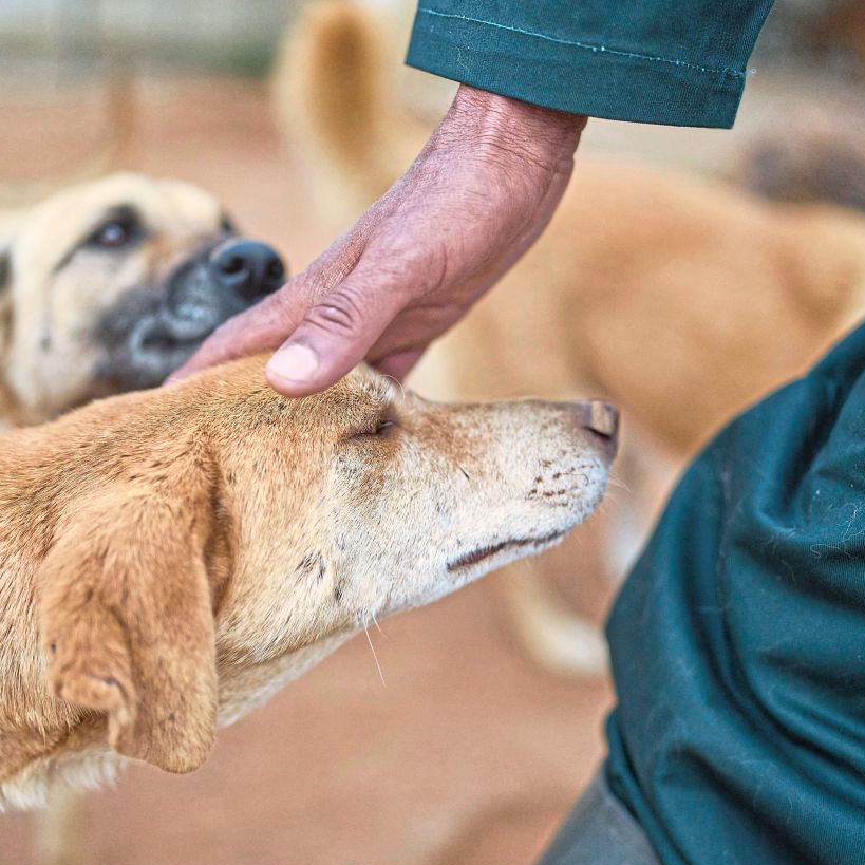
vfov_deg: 37.6
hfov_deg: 37.4
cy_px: 435
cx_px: 342
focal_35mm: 45
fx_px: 1272
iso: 800
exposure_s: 1/25600
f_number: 1.4
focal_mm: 35
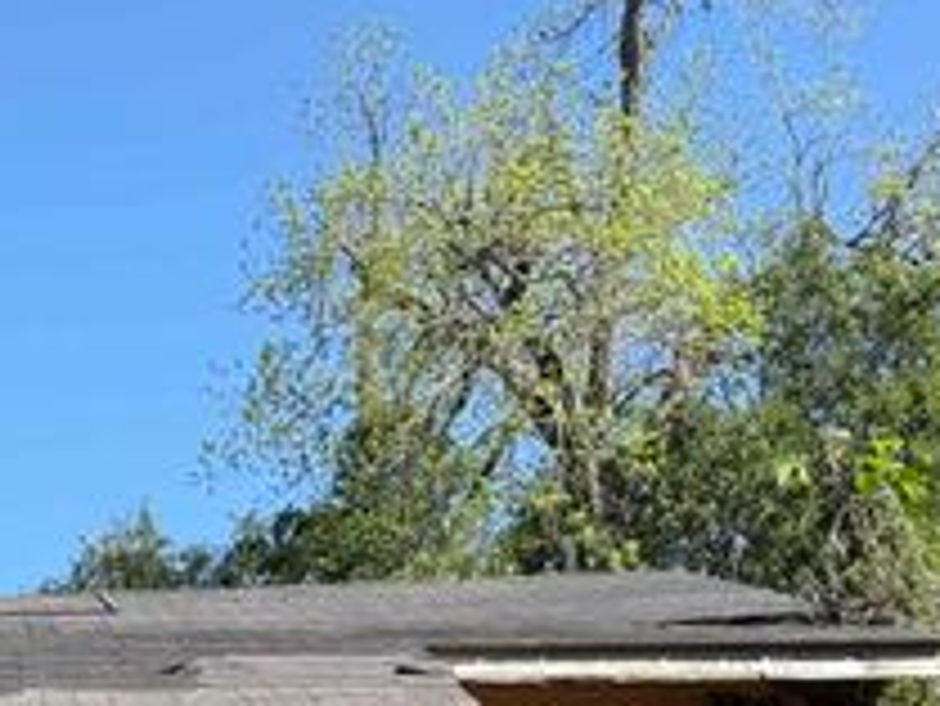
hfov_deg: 16.7
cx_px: -45
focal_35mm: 115
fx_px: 3125
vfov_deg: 12.6
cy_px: 834
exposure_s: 1/2208
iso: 64
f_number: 1.78
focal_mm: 6.76
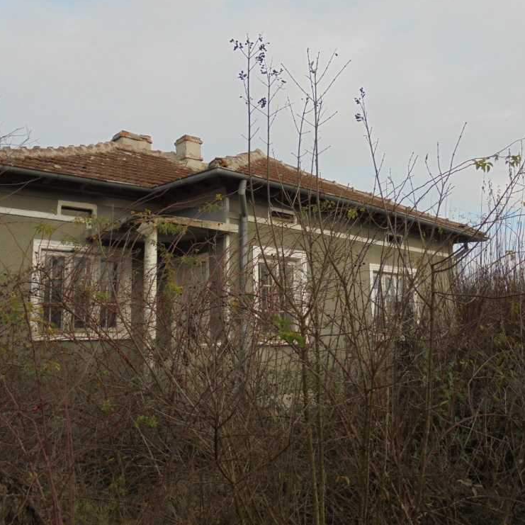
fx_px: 532
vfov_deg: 52.5
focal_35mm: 31
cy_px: 262
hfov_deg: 52.5
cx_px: 281
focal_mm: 4.6
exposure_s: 1/500
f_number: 3.5
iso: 100
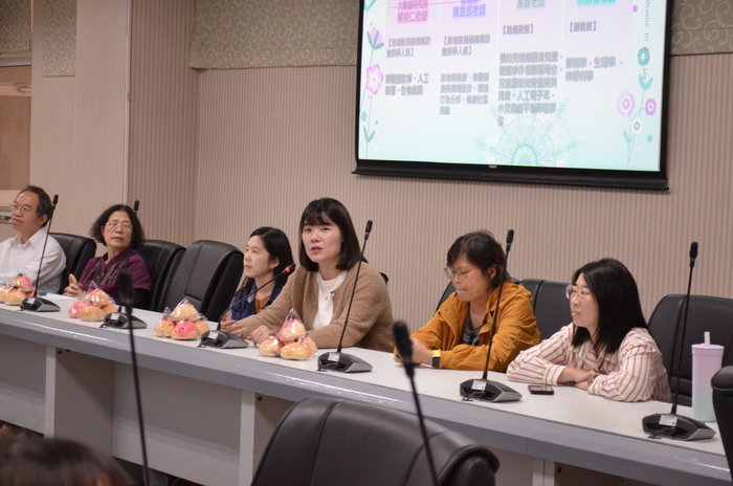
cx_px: 366
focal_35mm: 82
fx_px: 1677
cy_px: 243
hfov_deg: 24.7
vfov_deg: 16.5
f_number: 5.6
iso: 1400
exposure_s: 1/100
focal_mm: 55
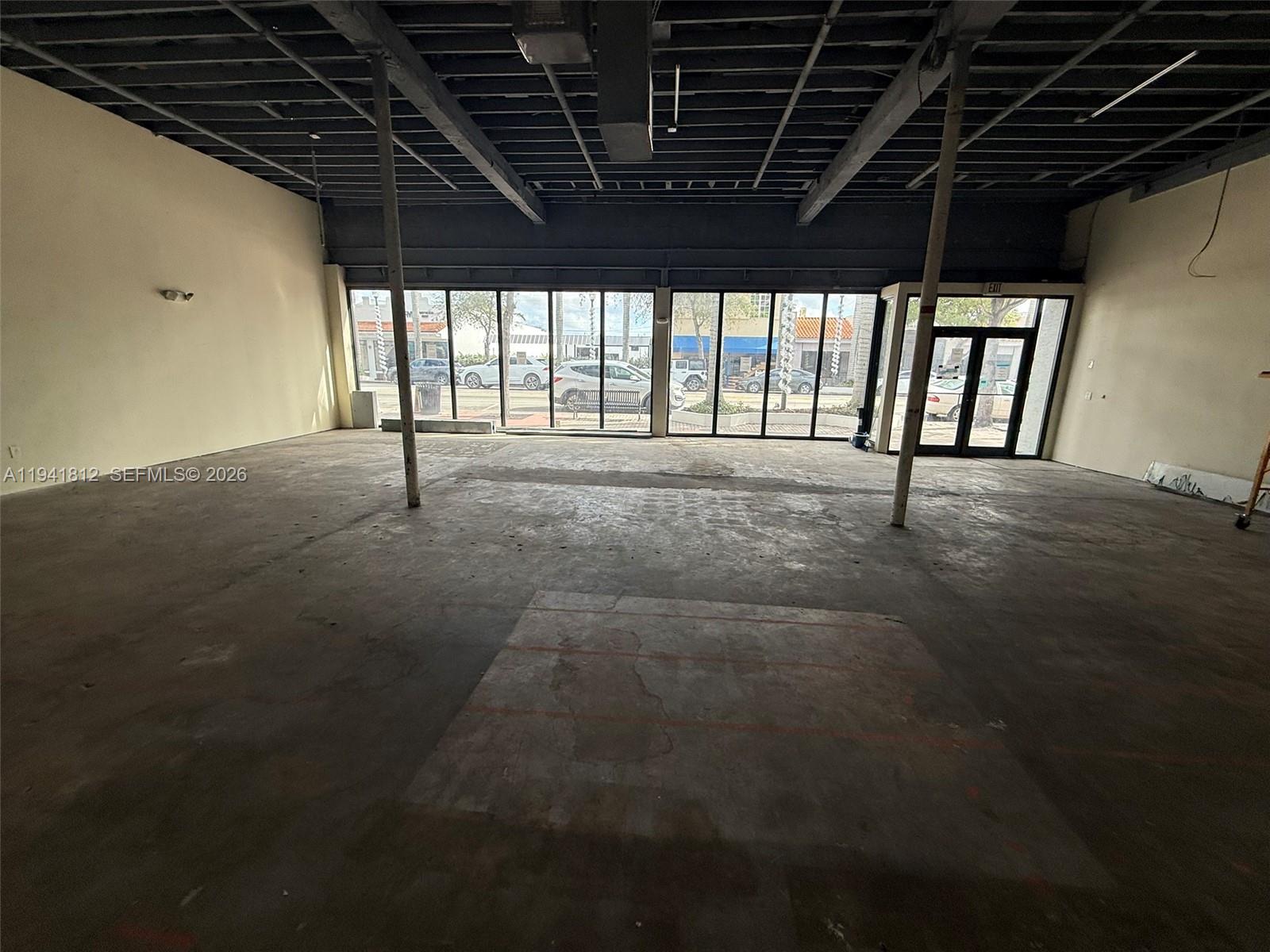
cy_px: 476
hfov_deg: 102.1
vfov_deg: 85.7
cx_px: 635
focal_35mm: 14
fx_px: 514
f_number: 2.2
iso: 50
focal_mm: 2.22
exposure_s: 1/117
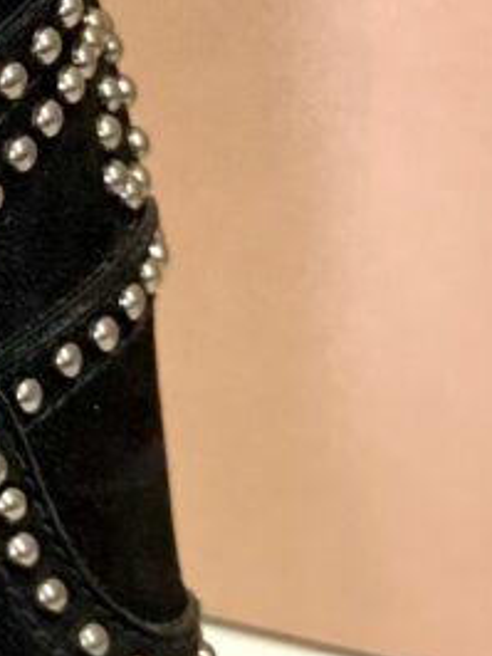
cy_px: 32
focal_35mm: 145
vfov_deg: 13.5
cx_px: -529
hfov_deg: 9.5
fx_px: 2746
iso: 80
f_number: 1.78
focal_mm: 6.86
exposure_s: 1/100
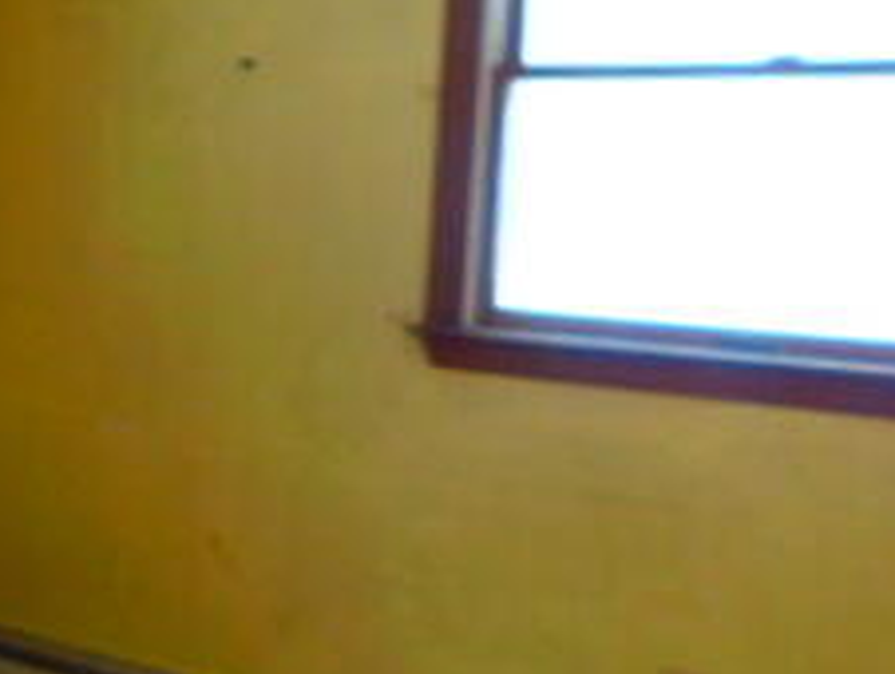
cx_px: -356
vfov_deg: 22.6
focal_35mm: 65
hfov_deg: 24.7
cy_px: 369
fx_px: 1682
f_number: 3
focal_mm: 4
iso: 140
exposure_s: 1/30
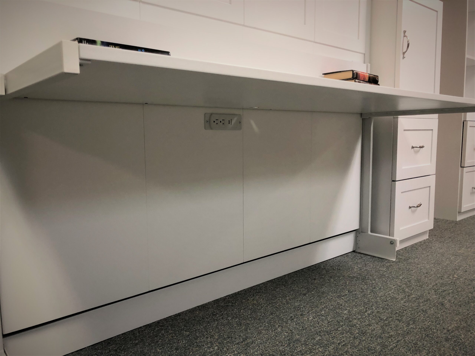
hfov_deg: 63.4
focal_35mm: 28
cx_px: 238
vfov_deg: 49.7
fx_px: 384
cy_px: 178
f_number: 1.8
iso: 40
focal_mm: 3.99
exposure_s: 1/17
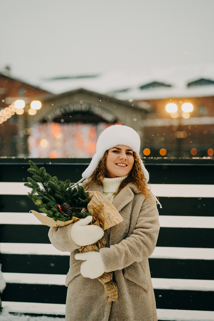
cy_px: 160
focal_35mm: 85
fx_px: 758
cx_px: 107
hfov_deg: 16.1
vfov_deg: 23.9
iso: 160
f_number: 2.2
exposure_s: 1/500
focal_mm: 85
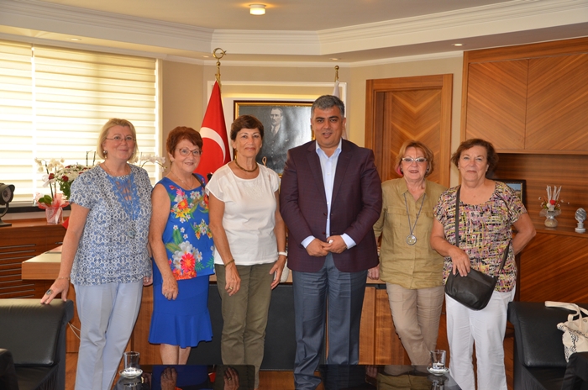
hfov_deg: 37.9
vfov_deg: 25.7
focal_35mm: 52
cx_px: 294
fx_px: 856
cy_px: 195
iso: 400
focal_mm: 35
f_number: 4.5
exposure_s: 1/60
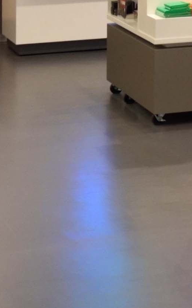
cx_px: 658
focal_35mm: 163
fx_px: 1366
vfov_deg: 11.8
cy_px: -262
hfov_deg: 6.9
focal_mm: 22
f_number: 11
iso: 500
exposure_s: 1/30
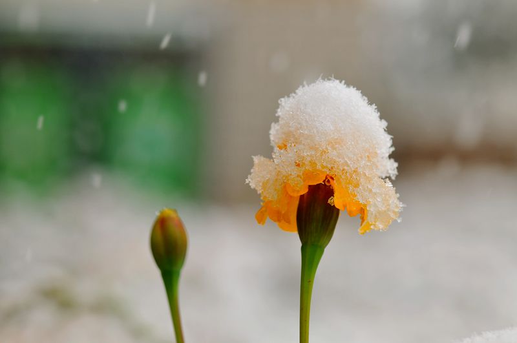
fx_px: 2259
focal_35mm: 158
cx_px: 258
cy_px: 172
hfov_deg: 13.1
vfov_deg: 8.7
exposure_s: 1/250
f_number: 6.7
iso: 200
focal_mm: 105
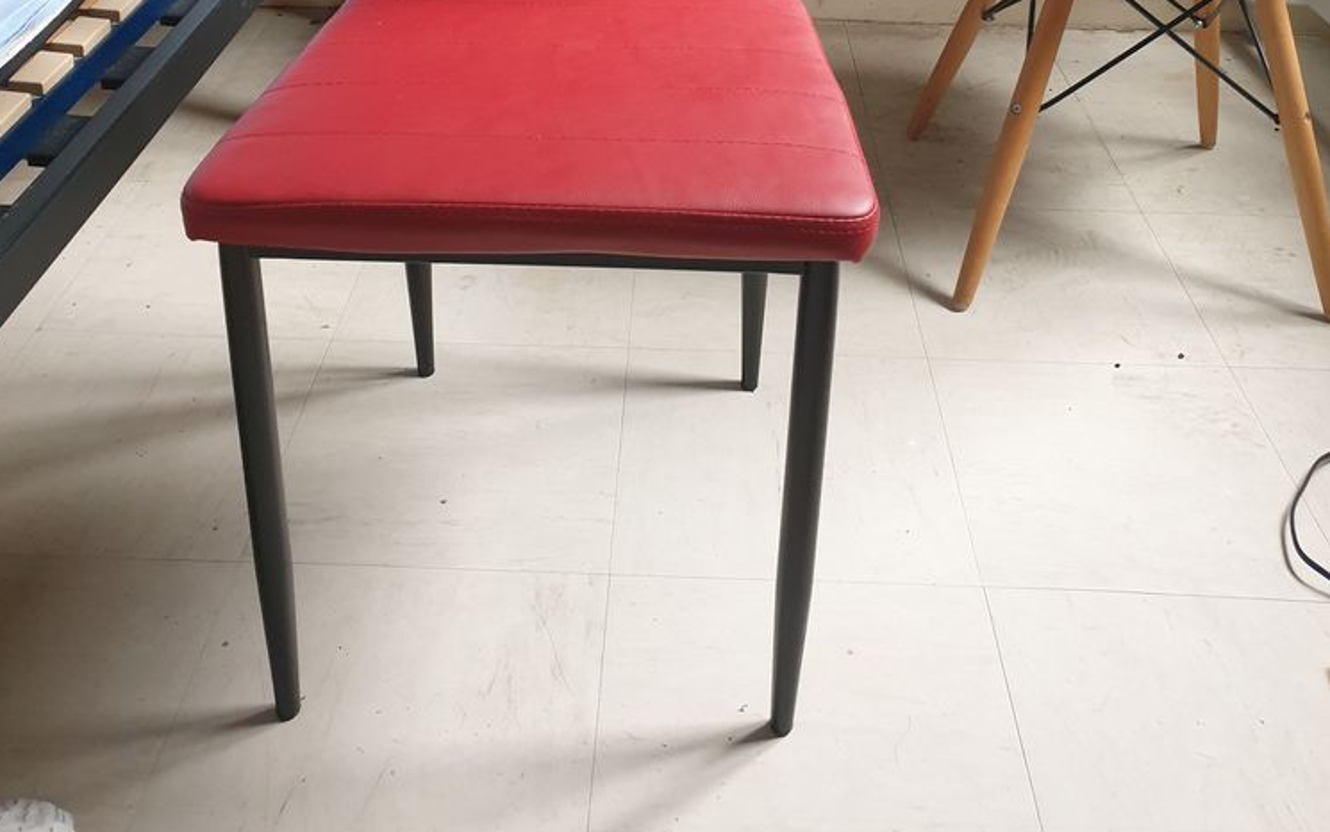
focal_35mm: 37
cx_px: 662
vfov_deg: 31.4
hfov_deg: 52.7
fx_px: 1341
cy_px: -34
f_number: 1.5
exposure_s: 1/31
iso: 250
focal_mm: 4.3
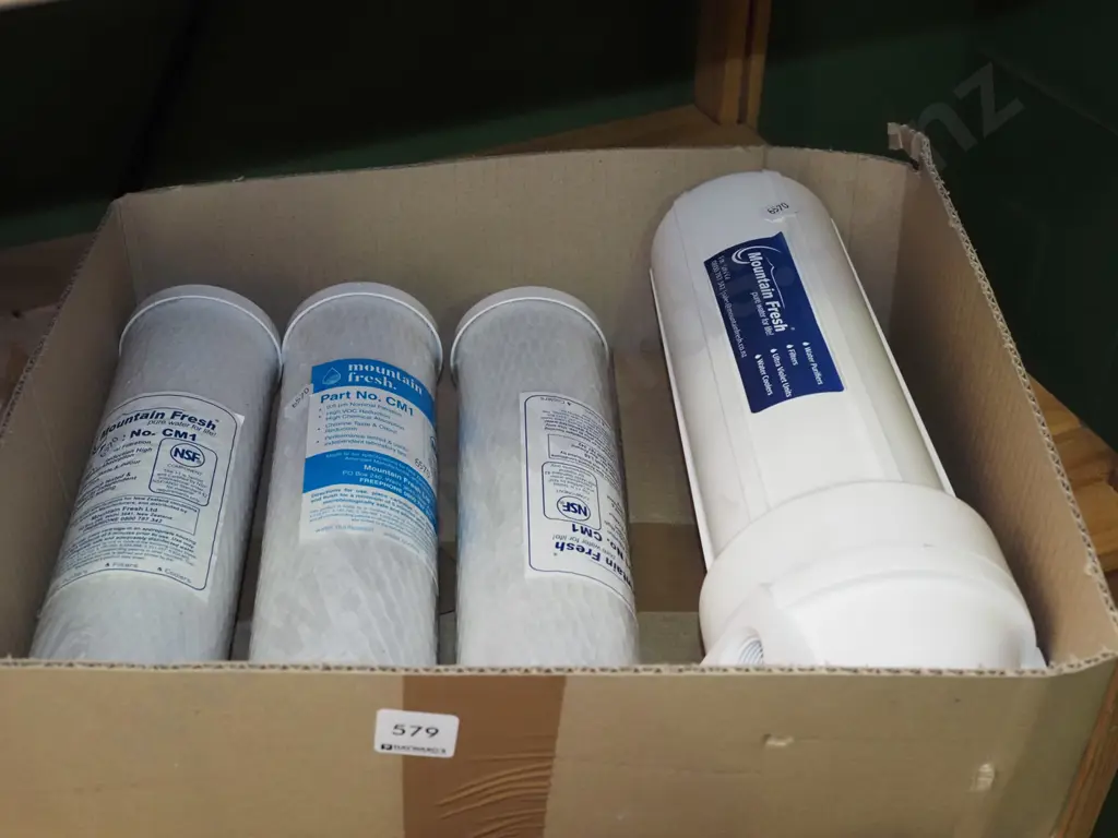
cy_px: 419
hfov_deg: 42.9
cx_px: 559
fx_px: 1421
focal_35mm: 44
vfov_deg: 32.9
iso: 3200
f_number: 5.6
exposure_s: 1/160
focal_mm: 22
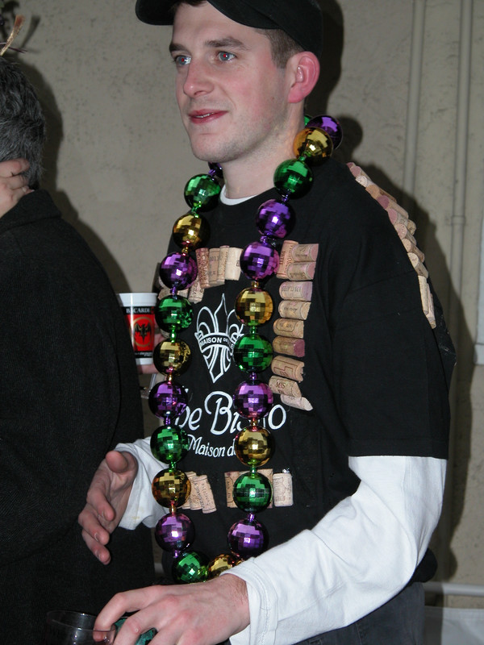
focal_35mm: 114
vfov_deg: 17.3
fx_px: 2125
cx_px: 242
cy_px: 322
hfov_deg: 13.0
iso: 100
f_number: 3.7
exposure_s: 1/125
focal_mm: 29.5
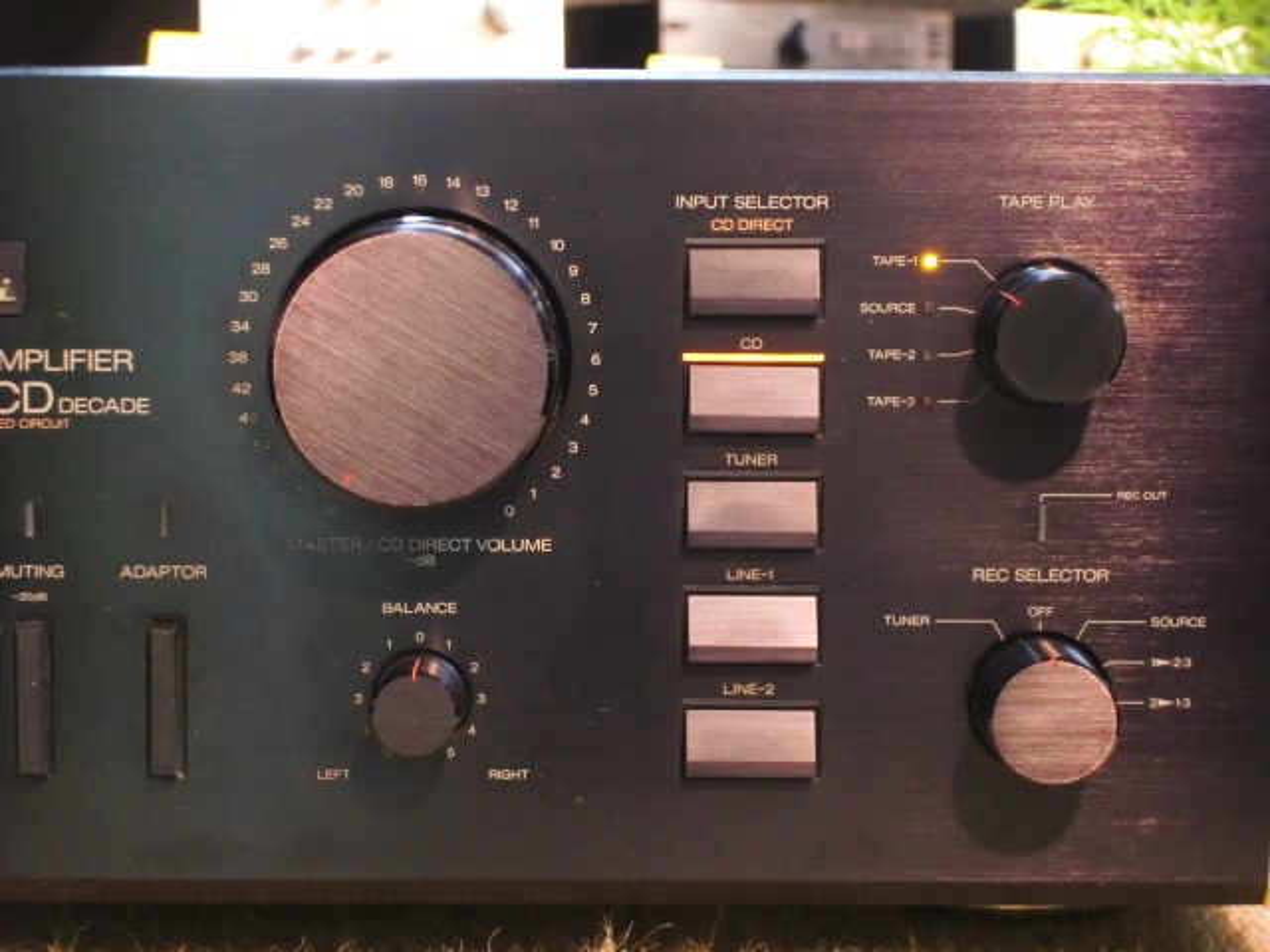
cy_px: 476
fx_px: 3412
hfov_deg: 21.1
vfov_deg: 15.9
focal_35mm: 93
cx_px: 635
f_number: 5.2
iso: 400
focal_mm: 16.5
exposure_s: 1/4
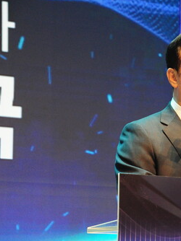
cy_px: 130
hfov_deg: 6.3
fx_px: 1626
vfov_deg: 8.5
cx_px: 201
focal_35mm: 233
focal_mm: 90
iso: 1800
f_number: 5.6
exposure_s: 1/200
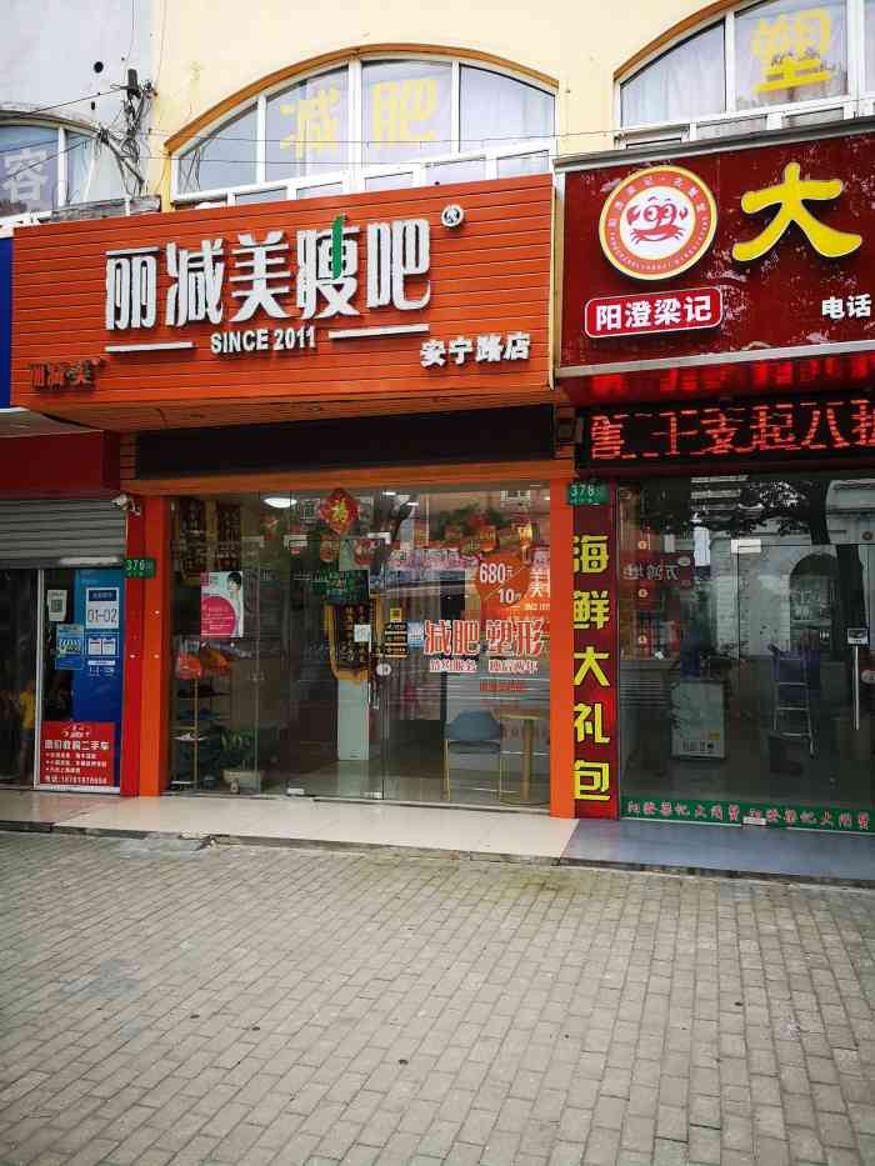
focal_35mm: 27
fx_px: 910
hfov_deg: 51.4
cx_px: 438
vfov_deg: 65.3
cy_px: 583
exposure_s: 1/909
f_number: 1.8
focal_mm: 5.58
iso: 125
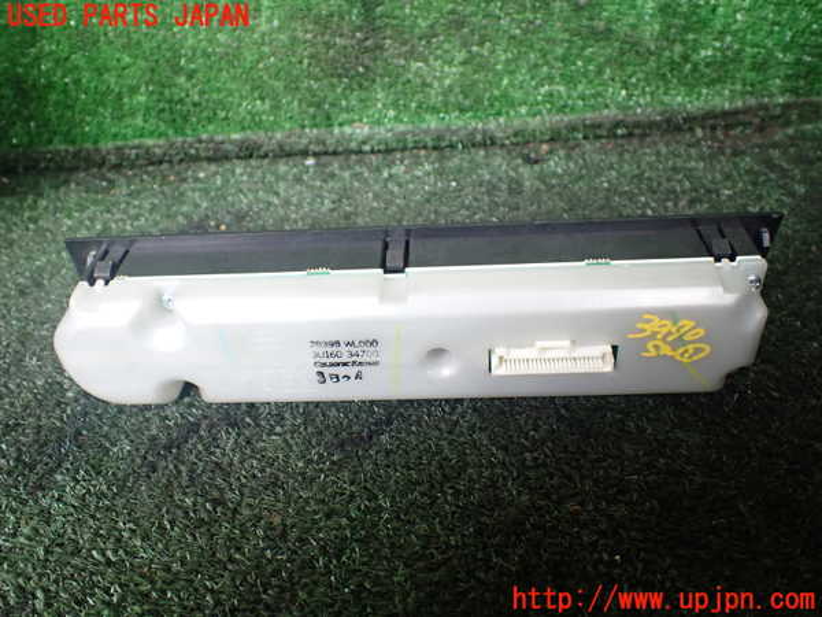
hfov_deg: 60.0
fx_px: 712
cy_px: 308
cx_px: 411
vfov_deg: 46.8
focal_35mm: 30
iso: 400
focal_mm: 5.4
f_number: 2.3
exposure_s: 1/125
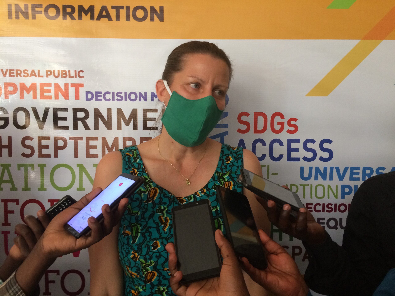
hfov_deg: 61.7
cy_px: 148
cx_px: 198
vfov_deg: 48.2
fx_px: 331
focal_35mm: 29
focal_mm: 4.15
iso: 160
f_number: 2.2
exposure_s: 1/33
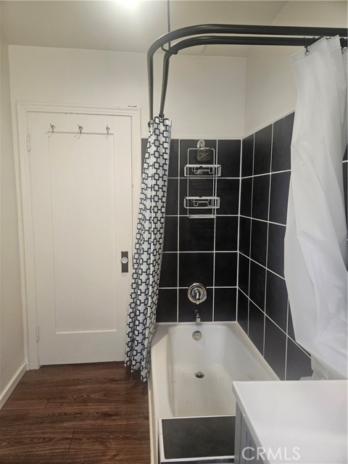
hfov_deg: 58.9
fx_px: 308
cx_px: 174
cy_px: 232
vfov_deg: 73.9
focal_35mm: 23
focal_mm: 5.4
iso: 200
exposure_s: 1/120
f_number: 1.8
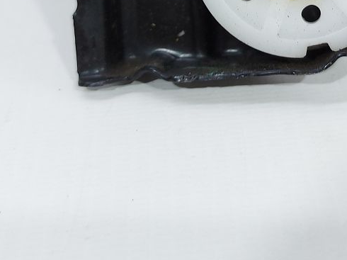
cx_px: 274
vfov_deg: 20.1
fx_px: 681
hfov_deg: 28.0
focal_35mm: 68
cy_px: -62
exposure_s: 1/50
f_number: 1.8
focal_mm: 5.23
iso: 50
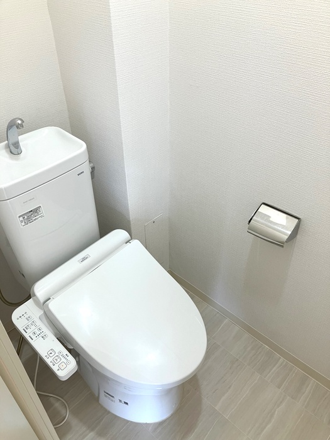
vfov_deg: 63.4
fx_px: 356
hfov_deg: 49.7
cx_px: 165
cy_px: 220
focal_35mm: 28
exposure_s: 1/50
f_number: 1.8
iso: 50
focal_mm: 3.99
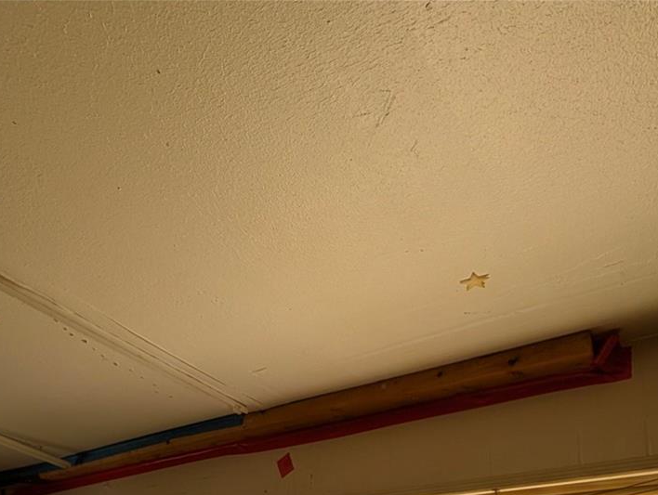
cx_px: 268
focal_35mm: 27
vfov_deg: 40.5
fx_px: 514
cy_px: 556
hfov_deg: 64.7
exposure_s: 1/1395
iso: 54
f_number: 1.7
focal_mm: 2.02
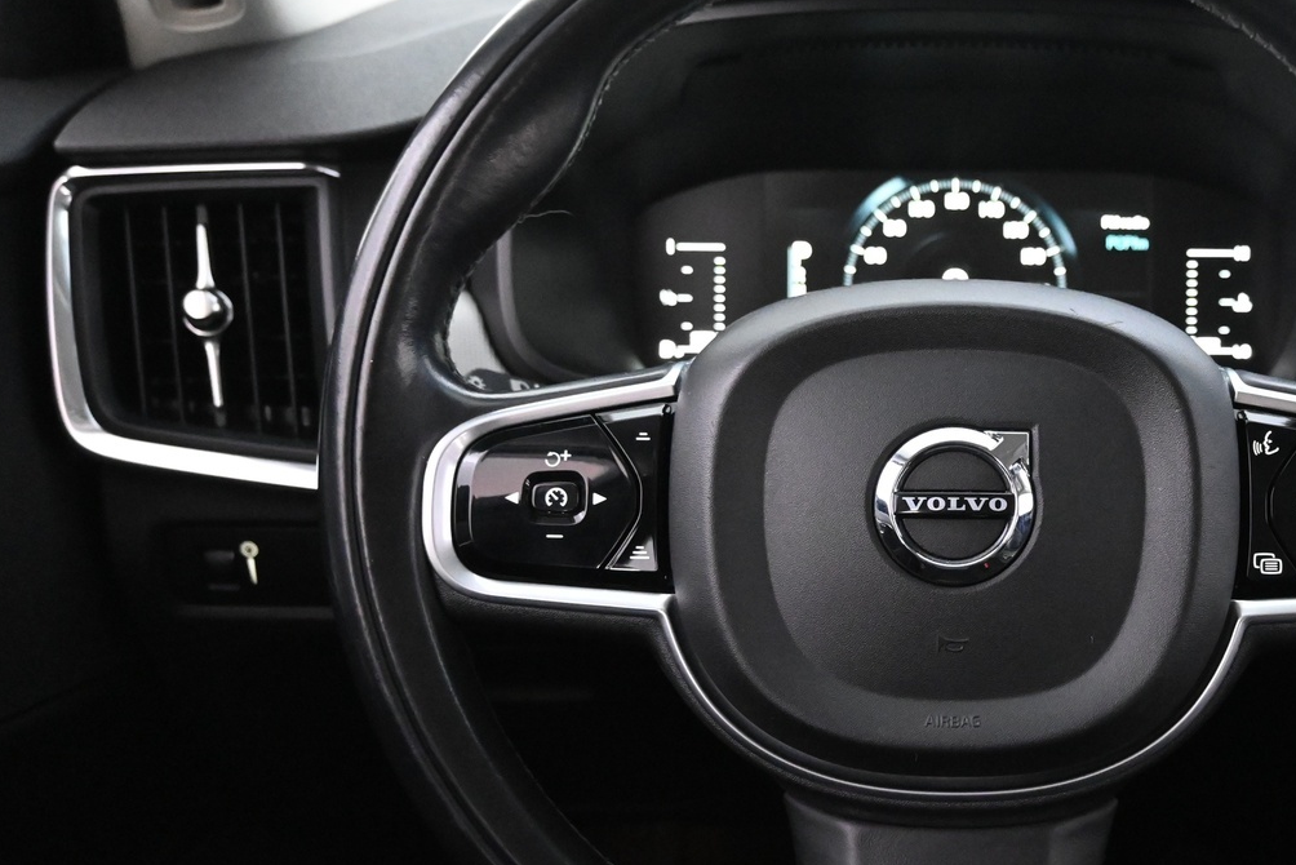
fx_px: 1829
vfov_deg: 26.6
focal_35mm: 51
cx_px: 954
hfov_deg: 38.1
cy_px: 473
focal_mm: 21
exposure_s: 1/30
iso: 5600
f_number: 4
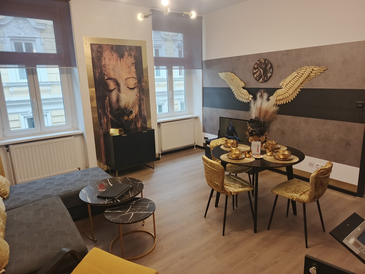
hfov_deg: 71.6
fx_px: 253
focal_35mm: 24
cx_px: 182
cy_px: 137
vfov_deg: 56.8
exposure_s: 1/50
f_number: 1.75
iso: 1005
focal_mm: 5.25
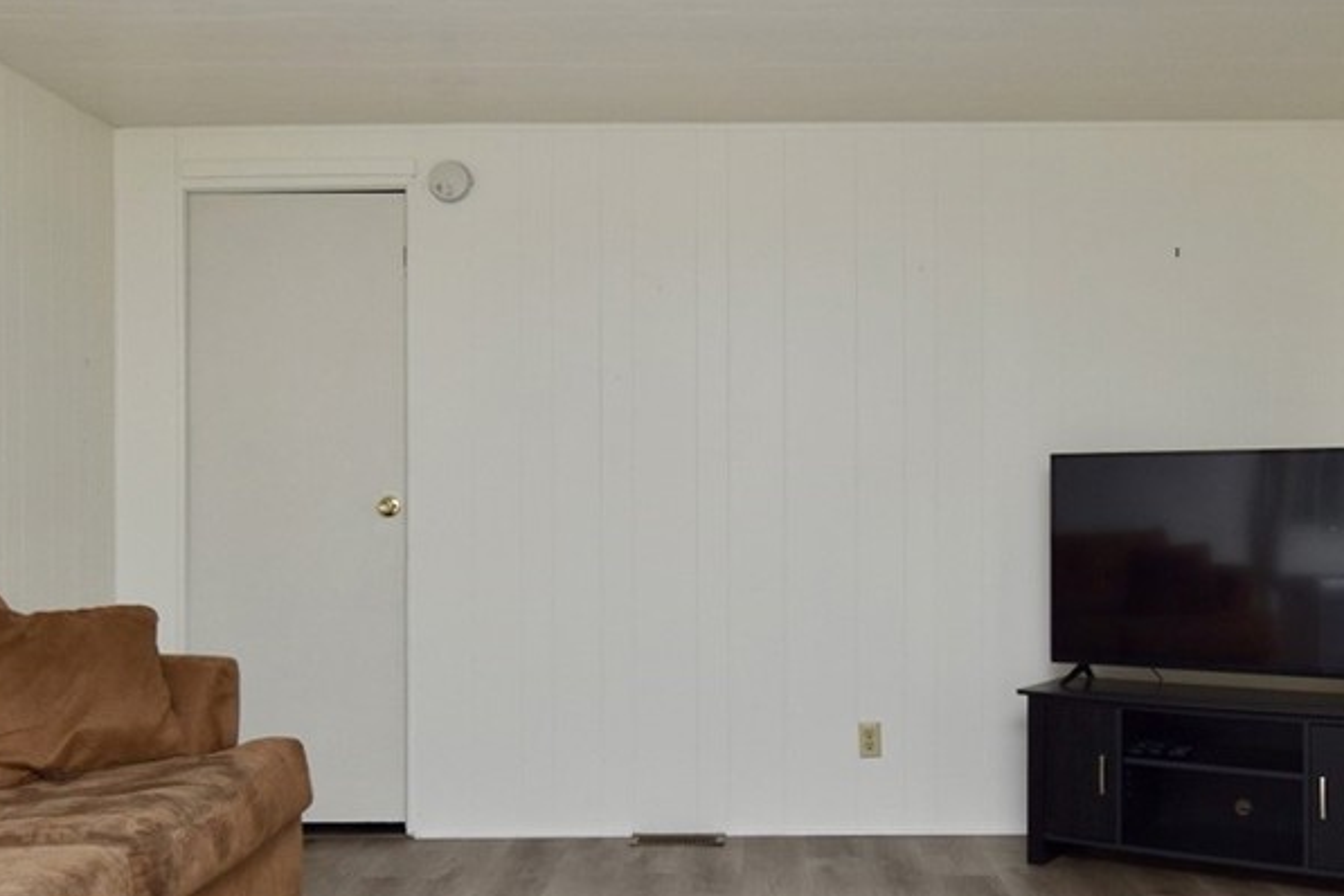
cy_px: 618
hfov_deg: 53.1
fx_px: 1344
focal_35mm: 36
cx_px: 660
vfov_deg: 36.4
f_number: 9
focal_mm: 14
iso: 250
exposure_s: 1/160
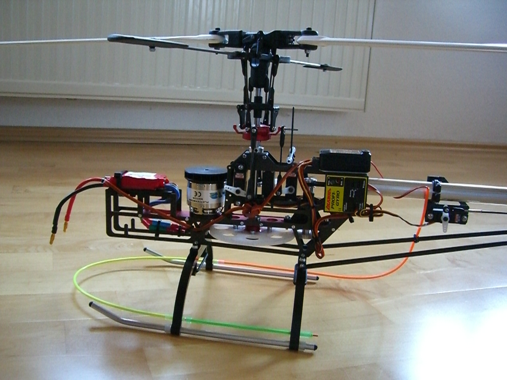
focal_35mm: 38
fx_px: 557
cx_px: 254
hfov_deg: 49.0
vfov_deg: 37.7
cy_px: 190
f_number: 2.7
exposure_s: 1/60
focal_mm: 6.2
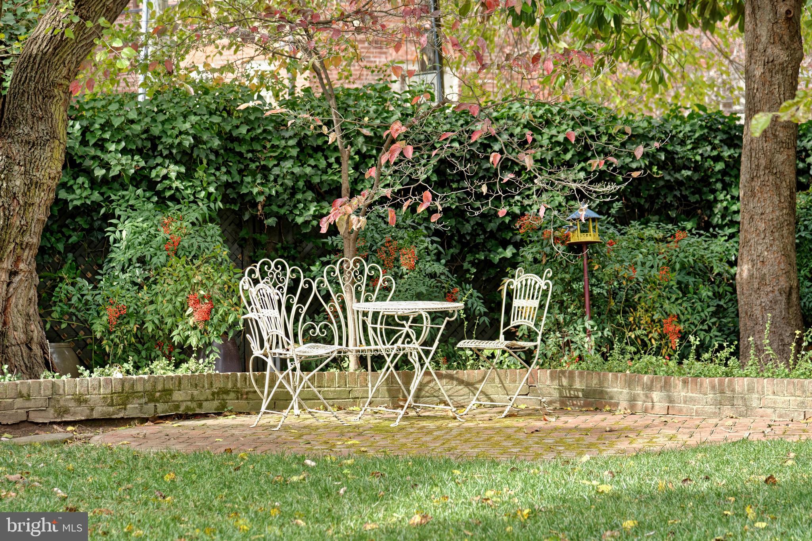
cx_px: 406
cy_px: 270
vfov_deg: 11.4
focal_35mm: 120
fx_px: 2707
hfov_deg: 17.1
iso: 320
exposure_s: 1/160
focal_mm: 120
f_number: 4.5
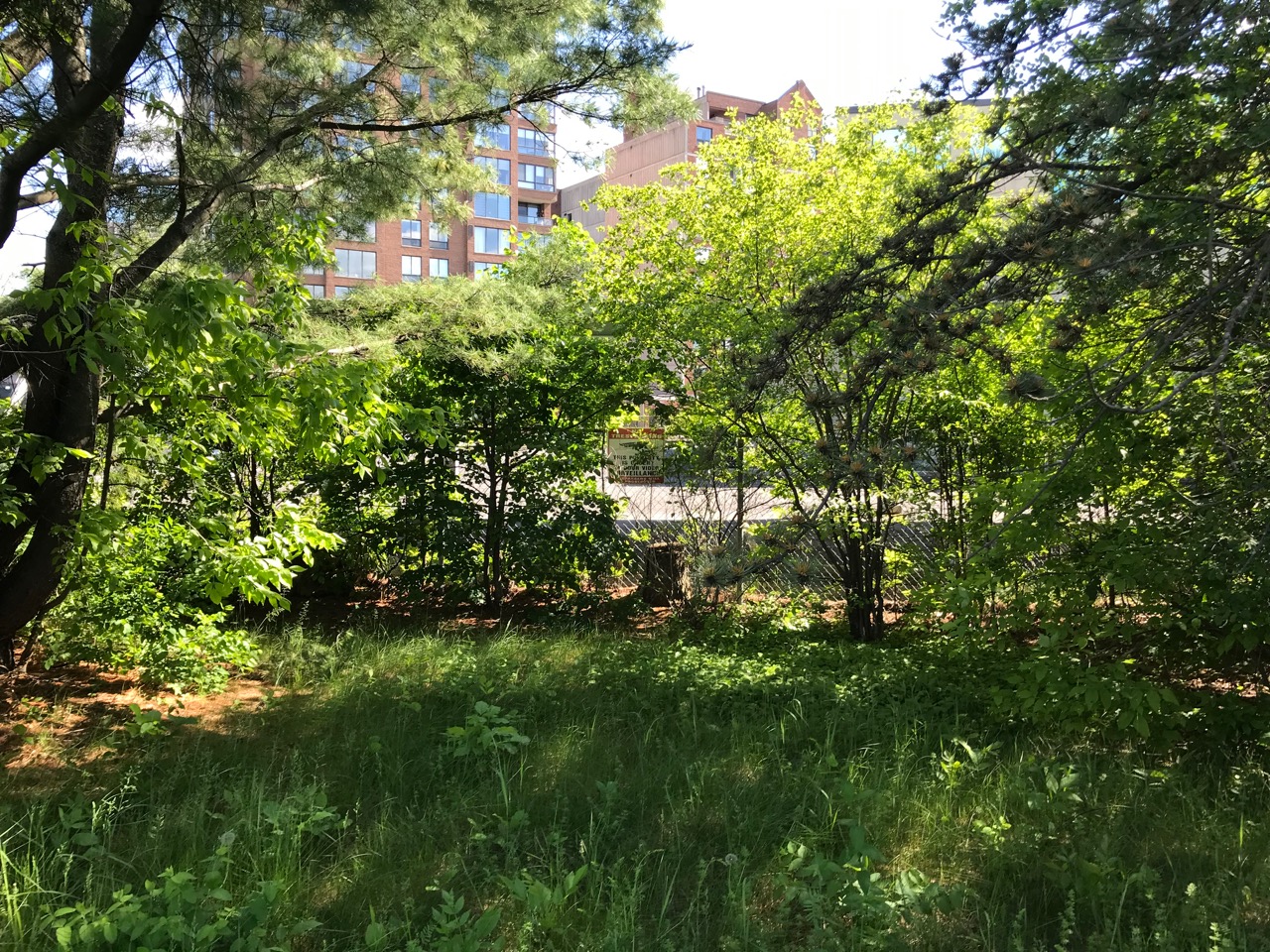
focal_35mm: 28
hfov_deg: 63.4
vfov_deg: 49.7
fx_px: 1027
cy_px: 476
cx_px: 635
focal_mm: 3.99
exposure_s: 1/344
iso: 20
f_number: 1.8
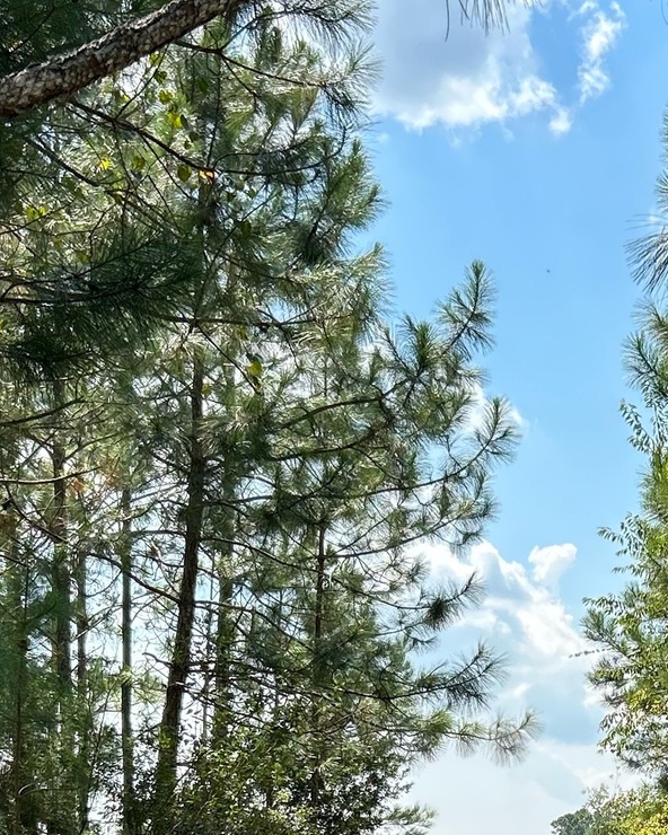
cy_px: 887
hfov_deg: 19.1
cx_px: 609
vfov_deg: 22.9
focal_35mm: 79
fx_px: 1952
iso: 50
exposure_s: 1/1901
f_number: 1.5
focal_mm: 5.7
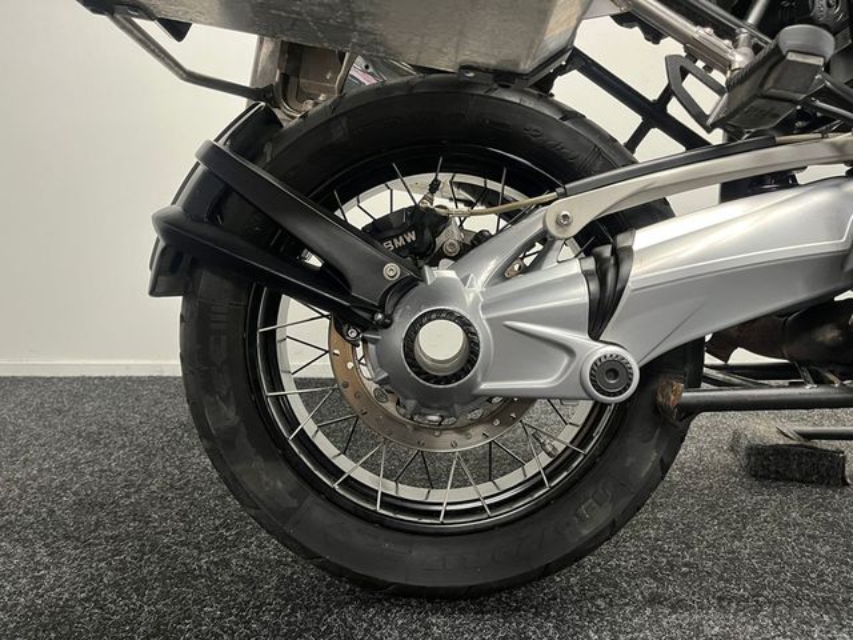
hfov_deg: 67.3
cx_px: 426
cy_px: 320
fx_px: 641
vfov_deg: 53.1
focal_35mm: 26
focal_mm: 5.1
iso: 320
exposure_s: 1/50
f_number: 1.6
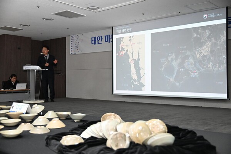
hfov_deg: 49.6
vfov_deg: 34.2
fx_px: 250
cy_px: 77
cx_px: 116
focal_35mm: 39
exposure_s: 1/160
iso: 6400
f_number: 4.8
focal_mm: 39
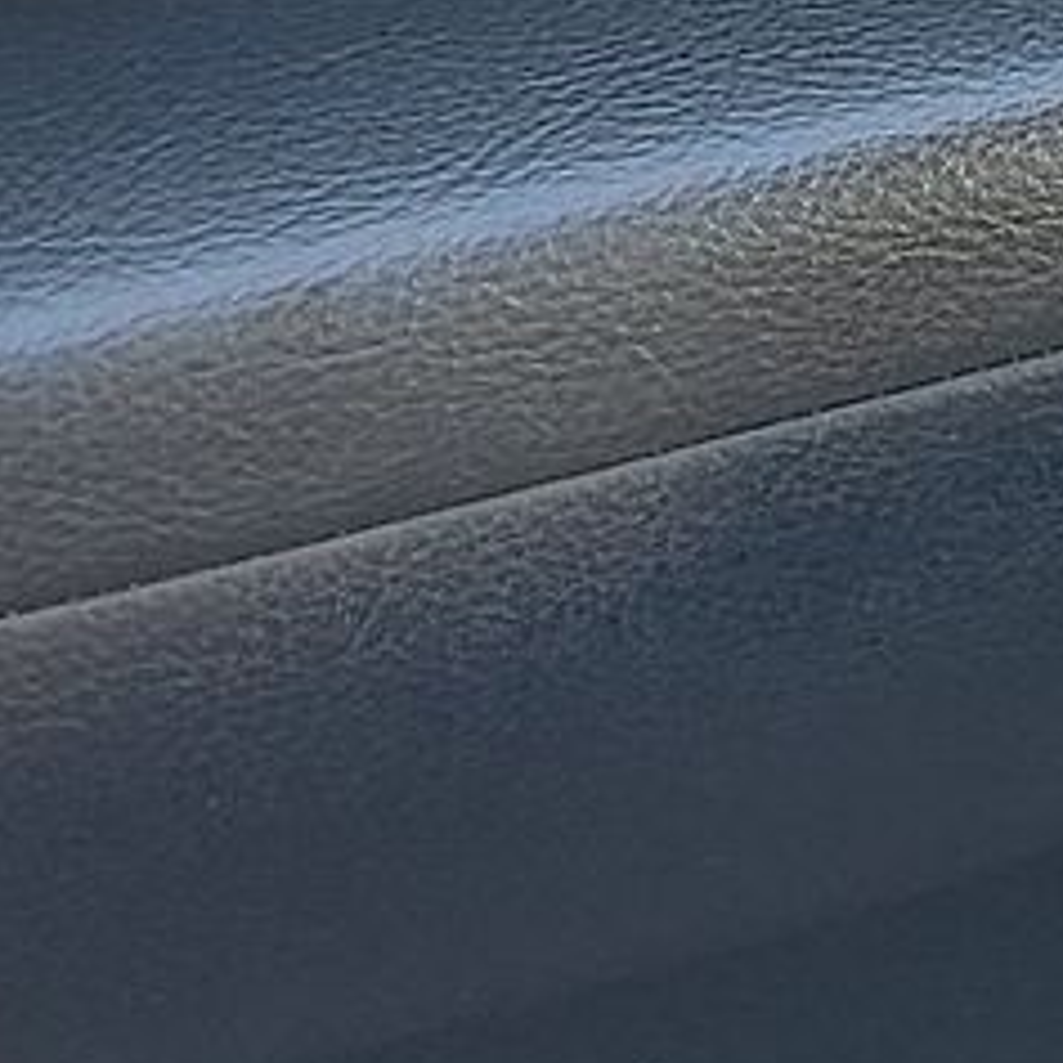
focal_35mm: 143
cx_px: 1207
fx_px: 4968
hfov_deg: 12.0
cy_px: -202
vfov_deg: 12.0
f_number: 1.8
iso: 175
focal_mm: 6.7
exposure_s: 1/59
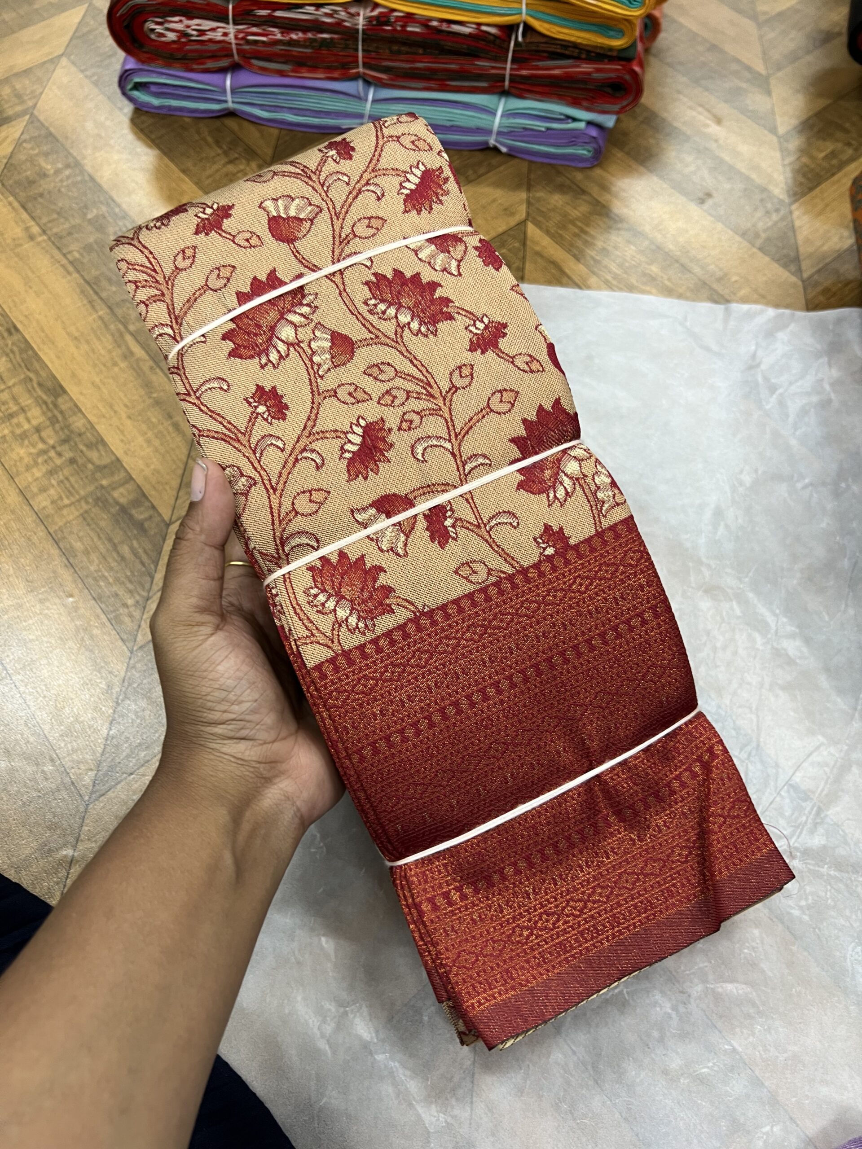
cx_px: 431
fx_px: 863
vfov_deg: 67.3
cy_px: 574
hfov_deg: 53.1
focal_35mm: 26
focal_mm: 5.7
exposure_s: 1/50
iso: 100
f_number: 1.5
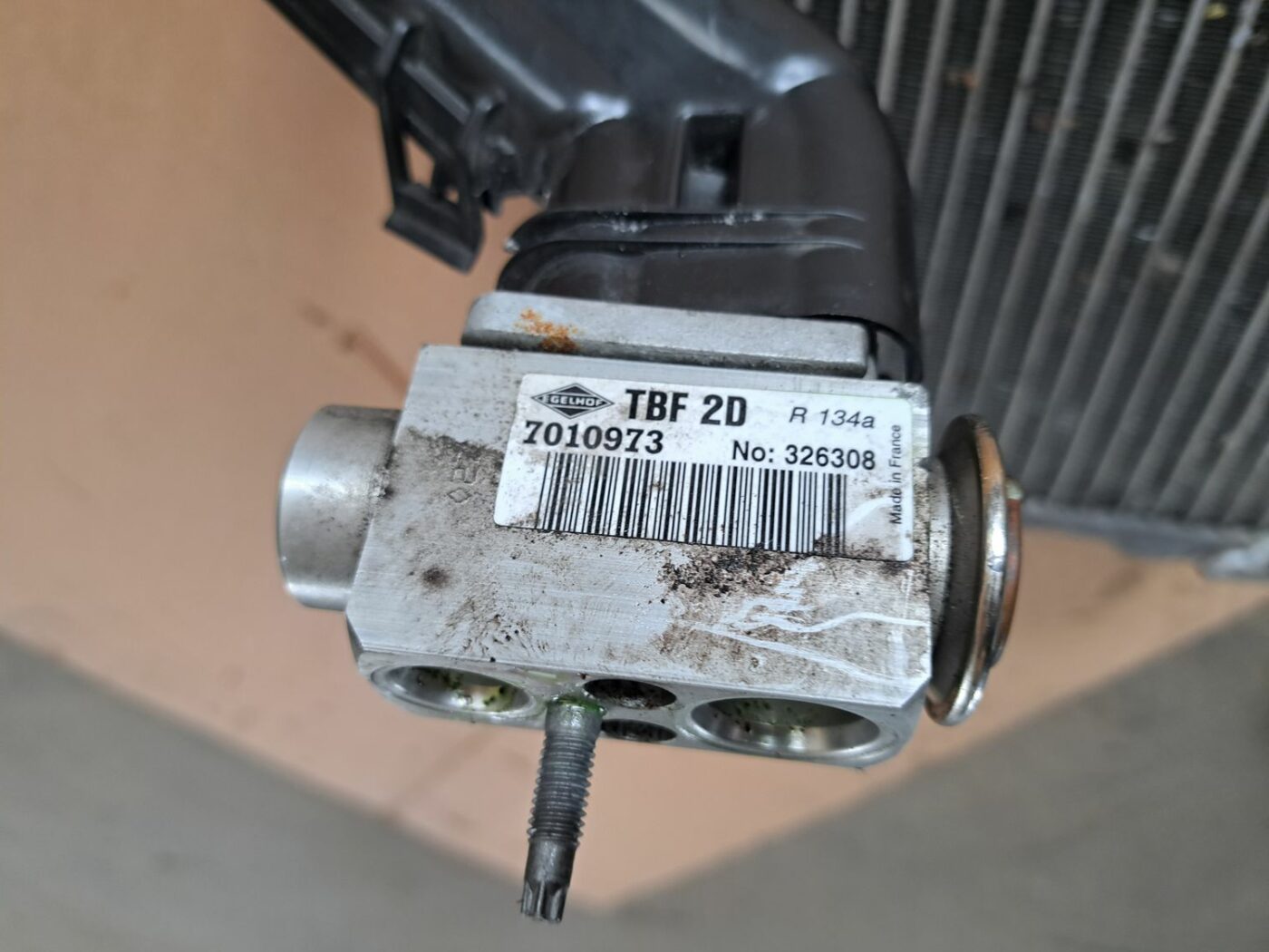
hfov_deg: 71.6
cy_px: 476
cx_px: 634
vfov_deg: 56.8
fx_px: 880
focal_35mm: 24
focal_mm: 5.23
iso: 80
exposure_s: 1/50
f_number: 1.8
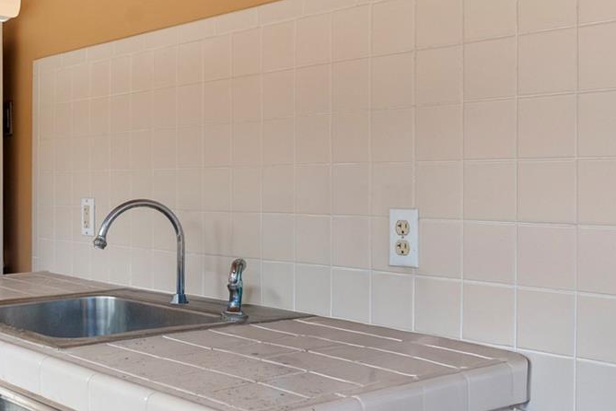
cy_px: 186
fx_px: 838
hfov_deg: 40.0
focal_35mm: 49
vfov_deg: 27.5
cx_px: 227
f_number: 9
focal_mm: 16
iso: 800
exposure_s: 1/80
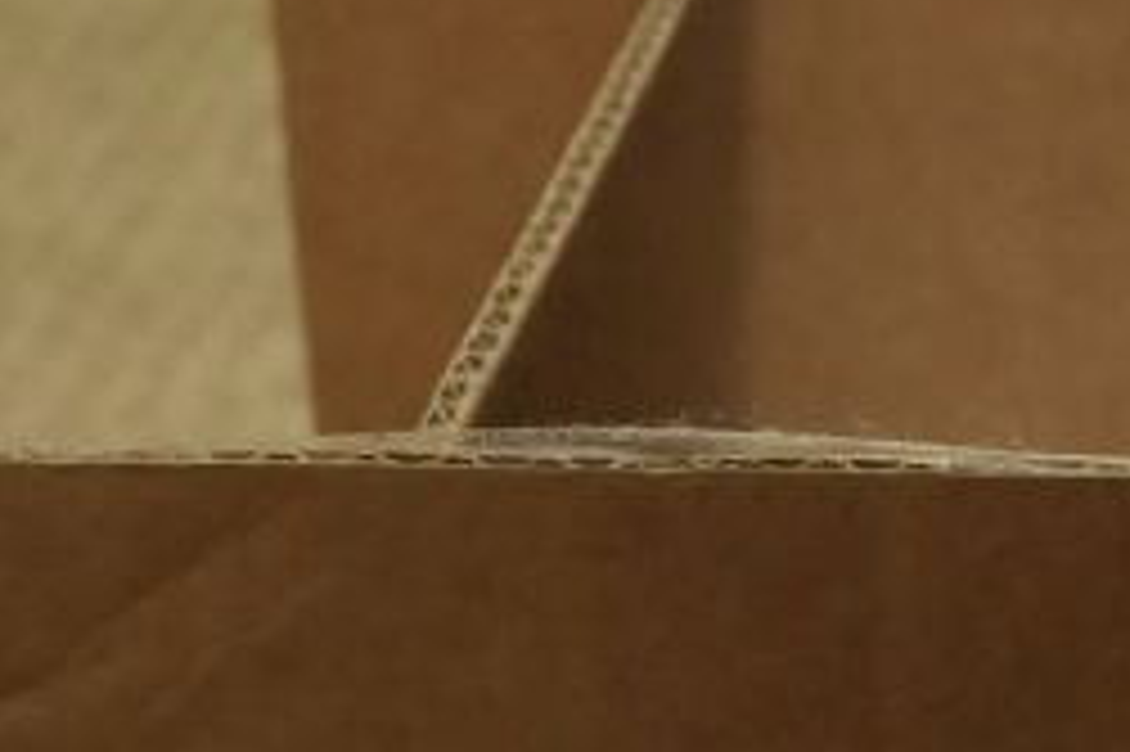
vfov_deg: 7.7
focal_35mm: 169
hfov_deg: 12.1
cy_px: 1549
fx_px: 5301
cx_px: 1058
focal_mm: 11.2
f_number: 2.5
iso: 1600
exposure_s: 1/25
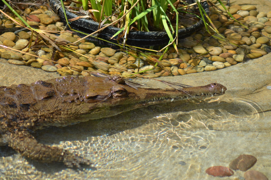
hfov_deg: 9.8
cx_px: 136
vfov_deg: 6.5
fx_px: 1578
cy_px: 90
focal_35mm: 210
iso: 400
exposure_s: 1/1600
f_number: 5
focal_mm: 140
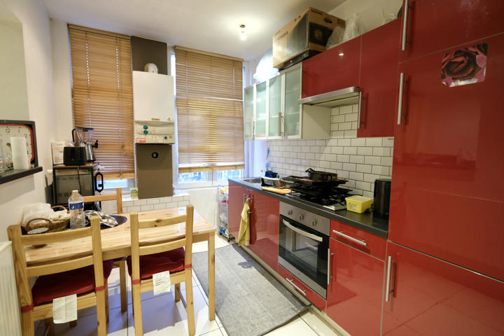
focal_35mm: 17
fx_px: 238
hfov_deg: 93.3
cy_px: 168
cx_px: 252
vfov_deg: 70.4
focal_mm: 11
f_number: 4
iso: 4000
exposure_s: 1/30
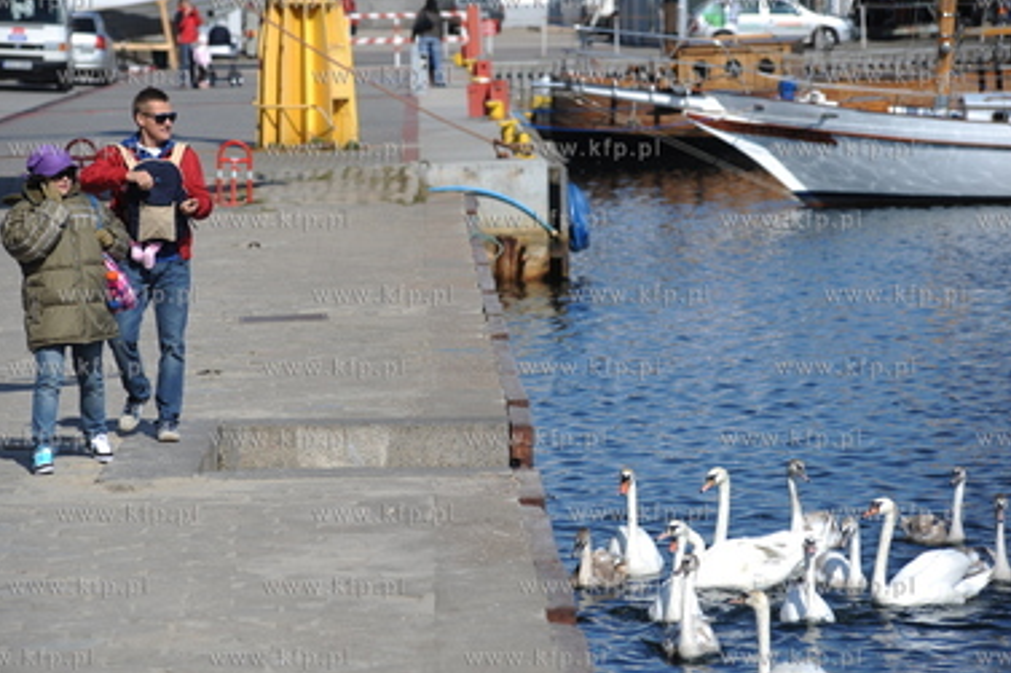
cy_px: 330
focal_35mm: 212
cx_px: 477
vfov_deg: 6.5
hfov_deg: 9.7
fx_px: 5951
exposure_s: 1/800
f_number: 5.6
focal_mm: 200
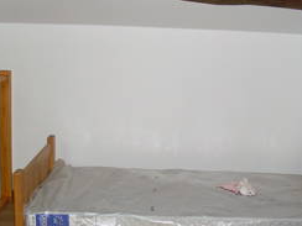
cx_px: 177
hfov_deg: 34.3
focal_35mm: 56
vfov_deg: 26.1
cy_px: 116
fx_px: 489
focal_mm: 6.3
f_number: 3
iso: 100
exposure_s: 1/45
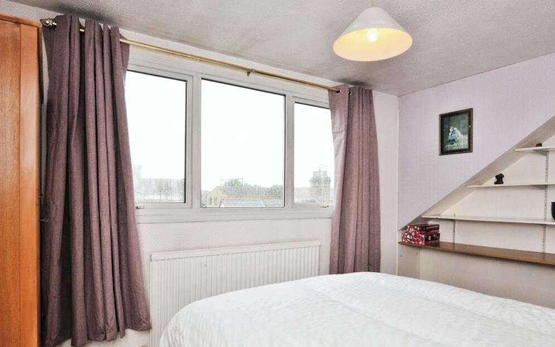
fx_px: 333
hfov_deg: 79.6
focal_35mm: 22
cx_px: 281
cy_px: 188
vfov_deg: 55.0
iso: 400
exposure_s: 1/125
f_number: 7.1
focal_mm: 14
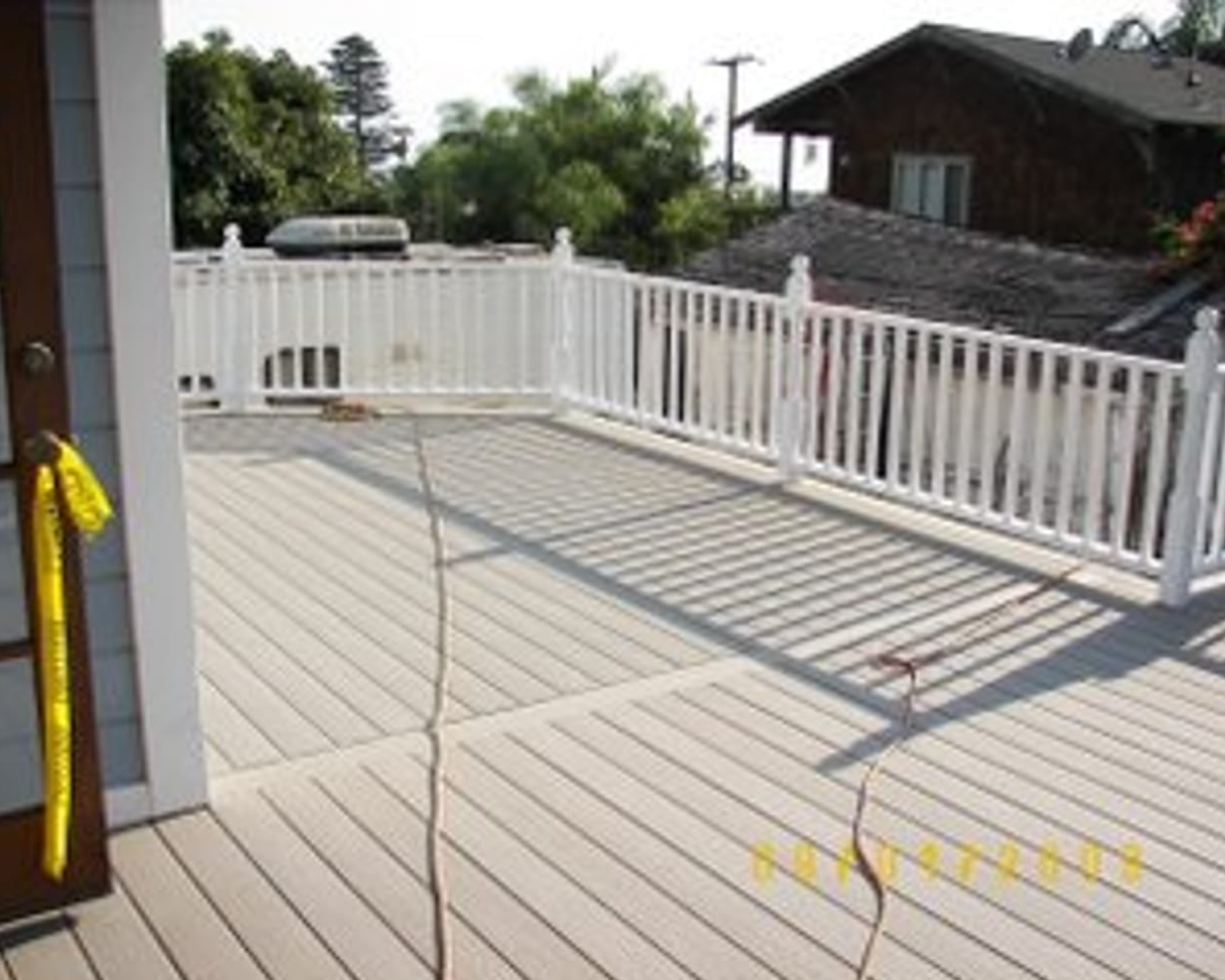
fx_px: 1377
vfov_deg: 39.1
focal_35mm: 38
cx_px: 616
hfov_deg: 47.9
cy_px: 496
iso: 50
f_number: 2.8
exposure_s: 1/640
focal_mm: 6
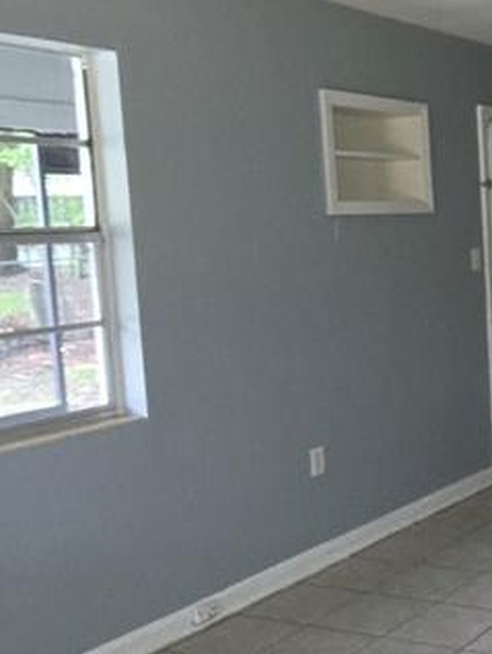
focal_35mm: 49
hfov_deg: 24.5
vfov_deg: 38.9
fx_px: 927
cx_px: 696
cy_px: 341
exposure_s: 1/30
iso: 320
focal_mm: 2.2
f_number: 1.9
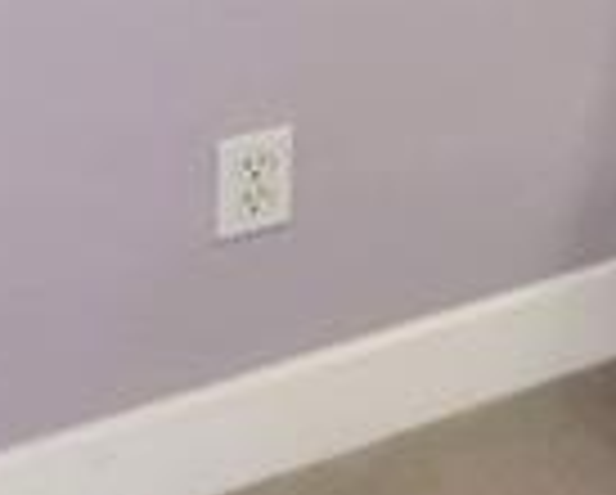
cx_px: 1879
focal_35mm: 98
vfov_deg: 12.7
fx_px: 1789
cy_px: -639
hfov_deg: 11.2
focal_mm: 14
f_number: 11
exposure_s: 1/8
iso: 160
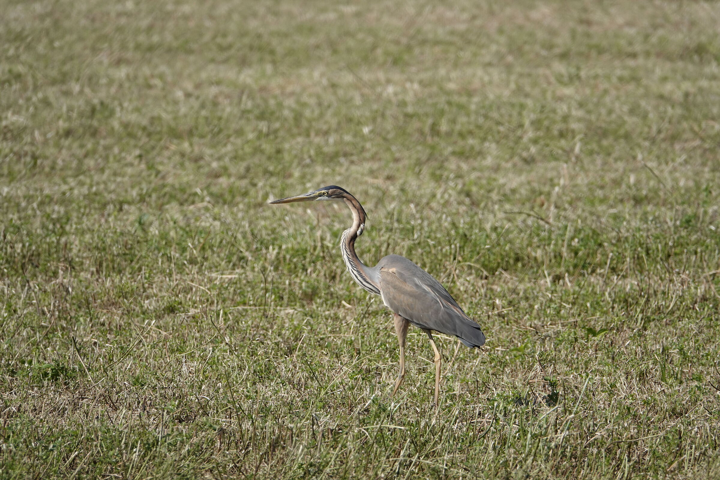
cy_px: 240
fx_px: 11339
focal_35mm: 567
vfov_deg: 2.4
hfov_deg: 3.6
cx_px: 360
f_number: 4
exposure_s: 1/800
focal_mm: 207.88
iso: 100
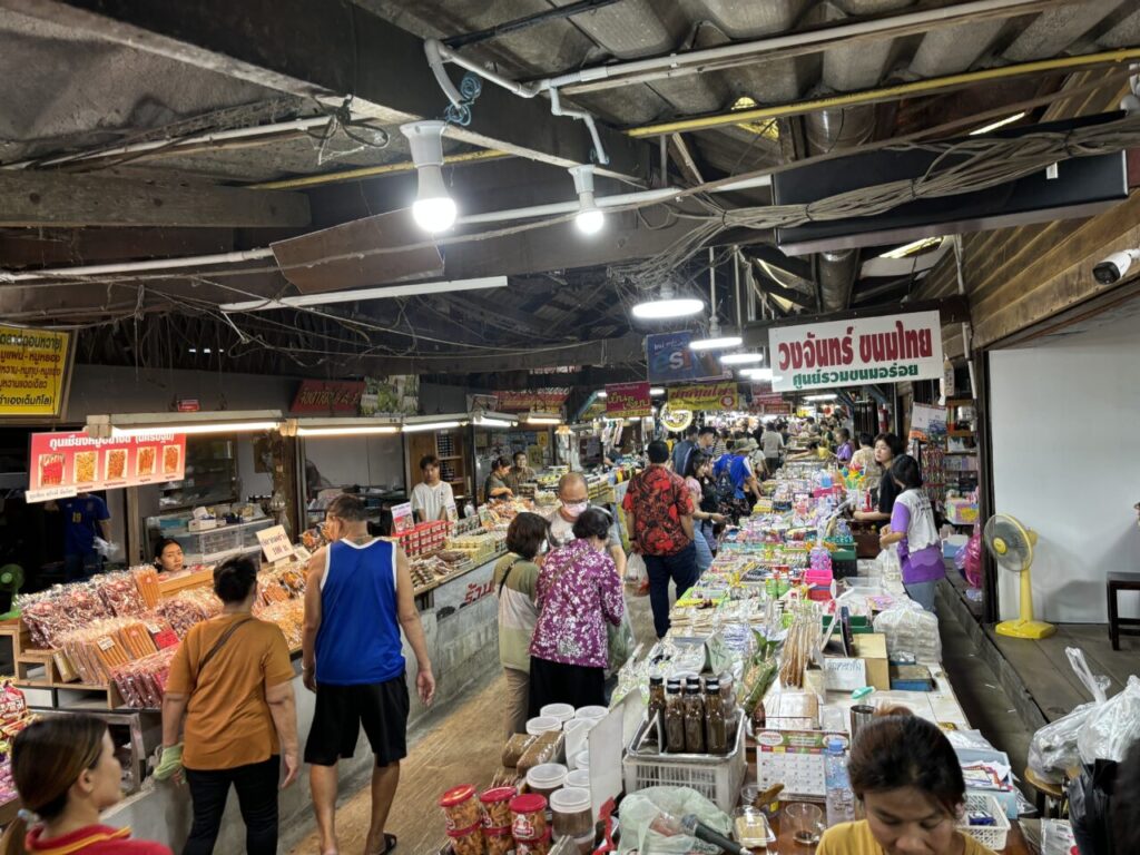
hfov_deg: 67.3
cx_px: 570
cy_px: 428
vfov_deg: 53.1
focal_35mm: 26
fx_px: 856
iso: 100
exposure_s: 1/50
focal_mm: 5.96
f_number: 1.6
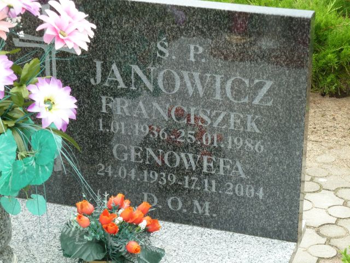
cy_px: 132
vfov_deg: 14.2
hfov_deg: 18.9
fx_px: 1052
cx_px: 175
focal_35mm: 104
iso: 160
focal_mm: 17
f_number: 4.3
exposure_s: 1/100
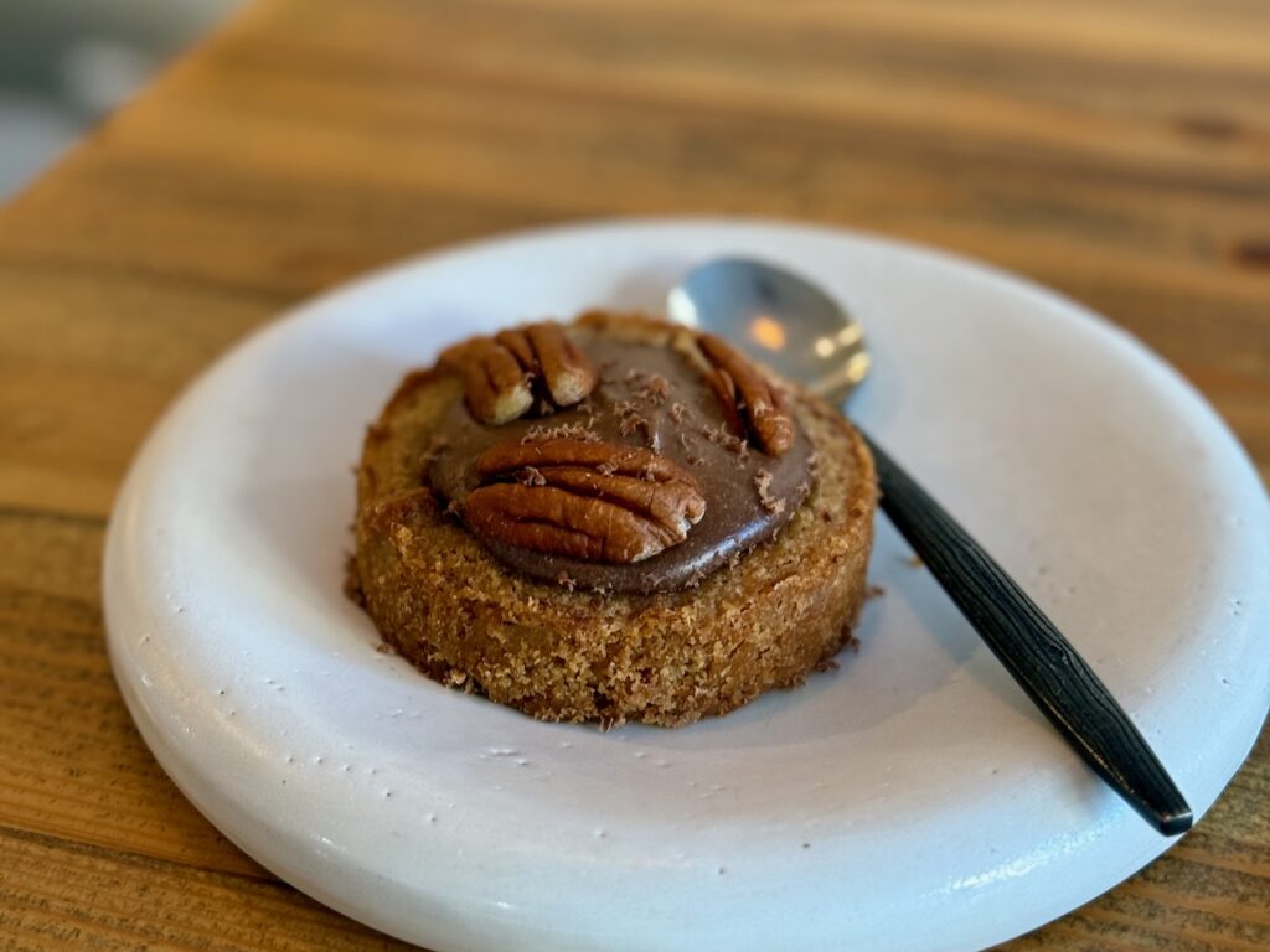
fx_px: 1761
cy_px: 476
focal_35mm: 48
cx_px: 635
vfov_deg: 30.3
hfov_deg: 39.7
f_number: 1.78
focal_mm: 6.76
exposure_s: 1/50
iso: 50
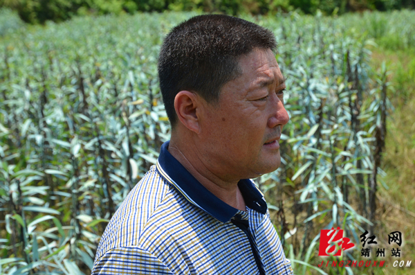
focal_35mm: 75
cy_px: 138
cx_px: 208
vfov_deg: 18.1
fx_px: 863
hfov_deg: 27.1
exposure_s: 1/250
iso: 140
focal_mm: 50
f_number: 8
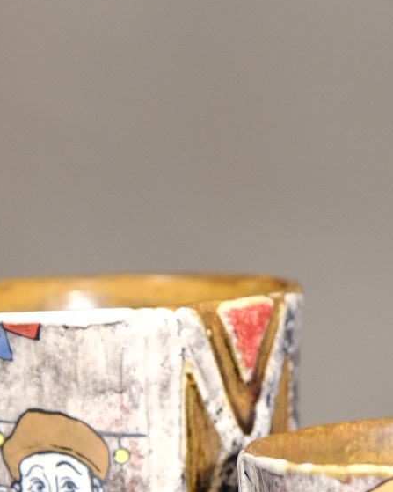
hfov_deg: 5.1
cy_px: 430
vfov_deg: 6.4
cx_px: 200
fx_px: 4377
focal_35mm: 301
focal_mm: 67.5
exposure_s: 1/60
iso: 1250
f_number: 4
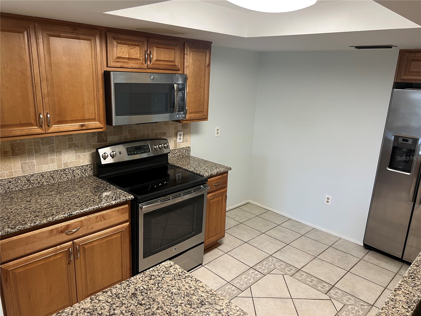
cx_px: 210
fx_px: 316
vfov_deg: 53.1
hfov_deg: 67.3
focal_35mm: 26
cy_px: 158
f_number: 1.5
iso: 100
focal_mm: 5.7
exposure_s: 1/60
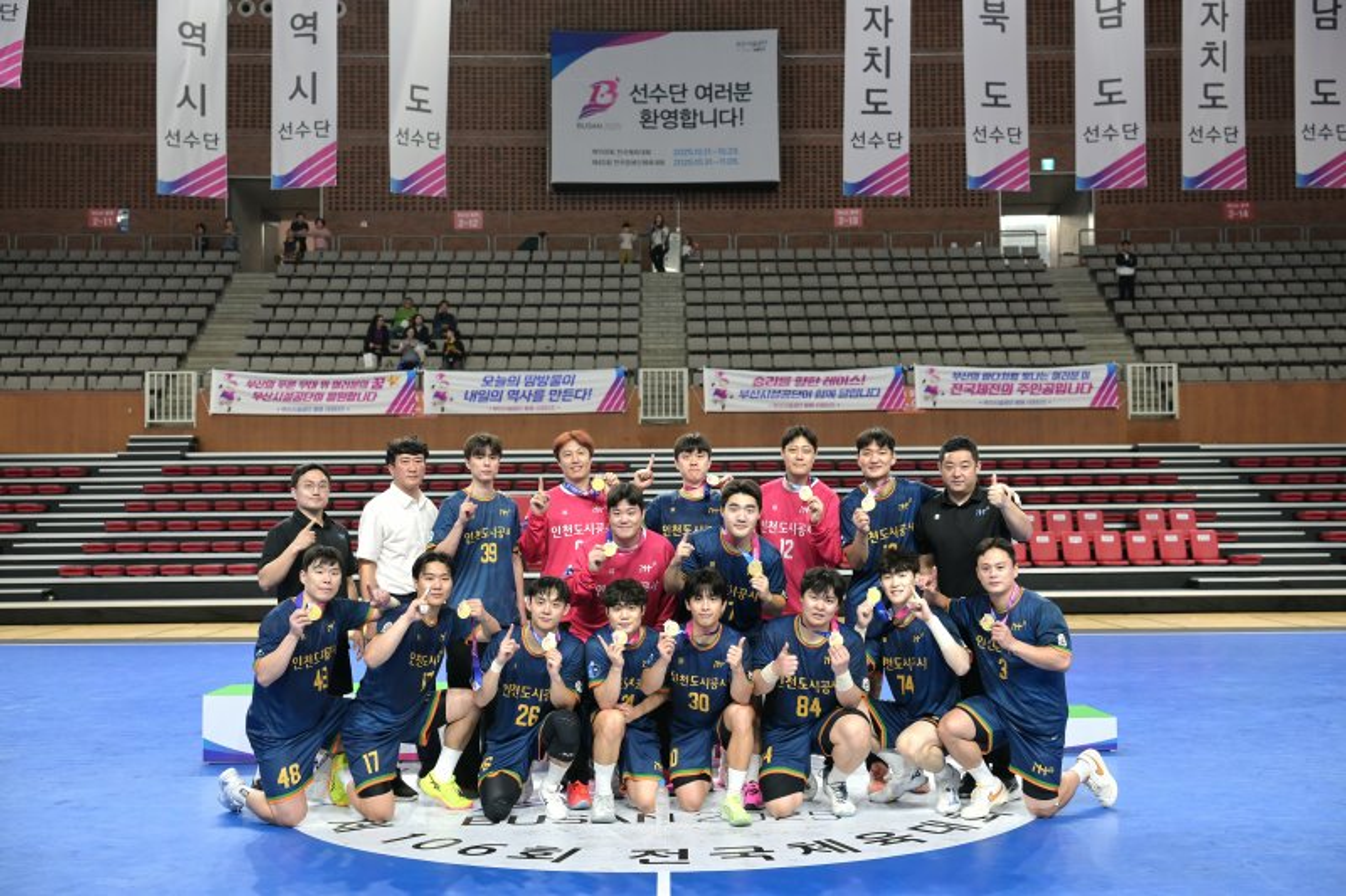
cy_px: 448
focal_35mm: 38
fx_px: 1420
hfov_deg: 50.7
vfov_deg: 35.0
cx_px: 673
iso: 1000
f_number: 3.5
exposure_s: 1/250
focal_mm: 38
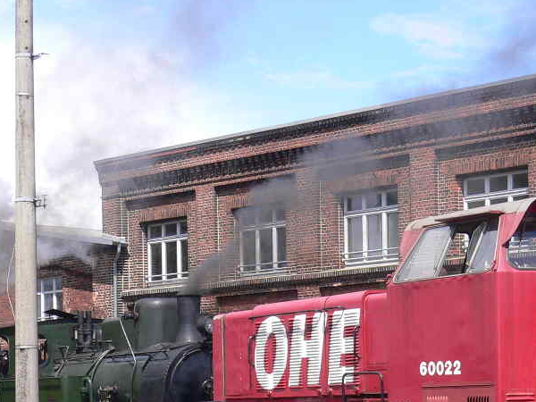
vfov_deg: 14.3
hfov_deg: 19.2
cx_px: 355
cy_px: 390
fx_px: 1579
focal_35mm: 102
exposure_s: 1/250
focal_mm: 8.5
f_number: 6.9
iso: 100
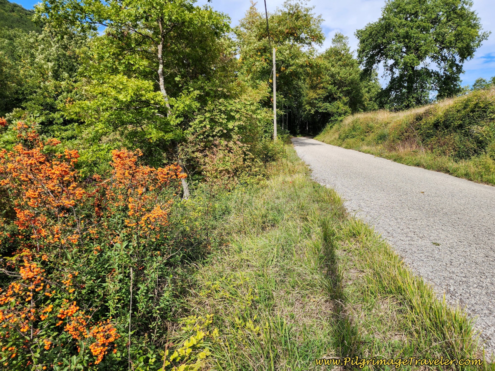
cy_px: 186
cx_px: 248
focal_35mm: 23
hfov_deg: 73.9
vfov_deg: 58.9
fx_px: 329
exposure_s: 1/654
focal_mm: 6.4
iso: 12
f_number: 1.8
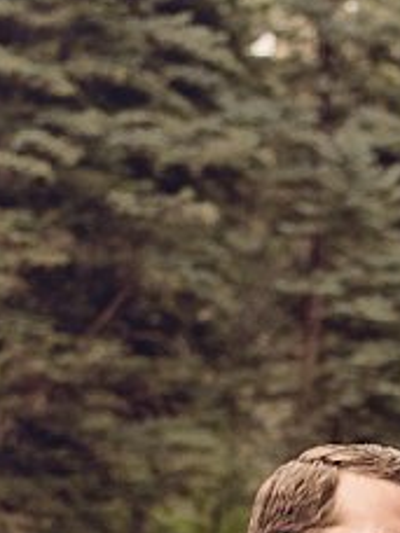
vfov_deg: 6.5
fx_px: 4653
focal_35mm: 302
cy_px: 694
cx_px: 602
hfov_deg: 4.9
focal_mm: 35
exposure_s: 1/500
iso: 200
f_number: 2.8
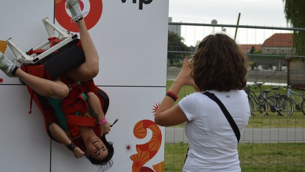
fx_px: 895
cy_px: 112
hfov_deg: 19.3
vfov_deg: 10.9
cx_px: 125
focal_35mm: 111
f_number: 5
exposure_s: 1/500
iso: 400
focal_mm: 55
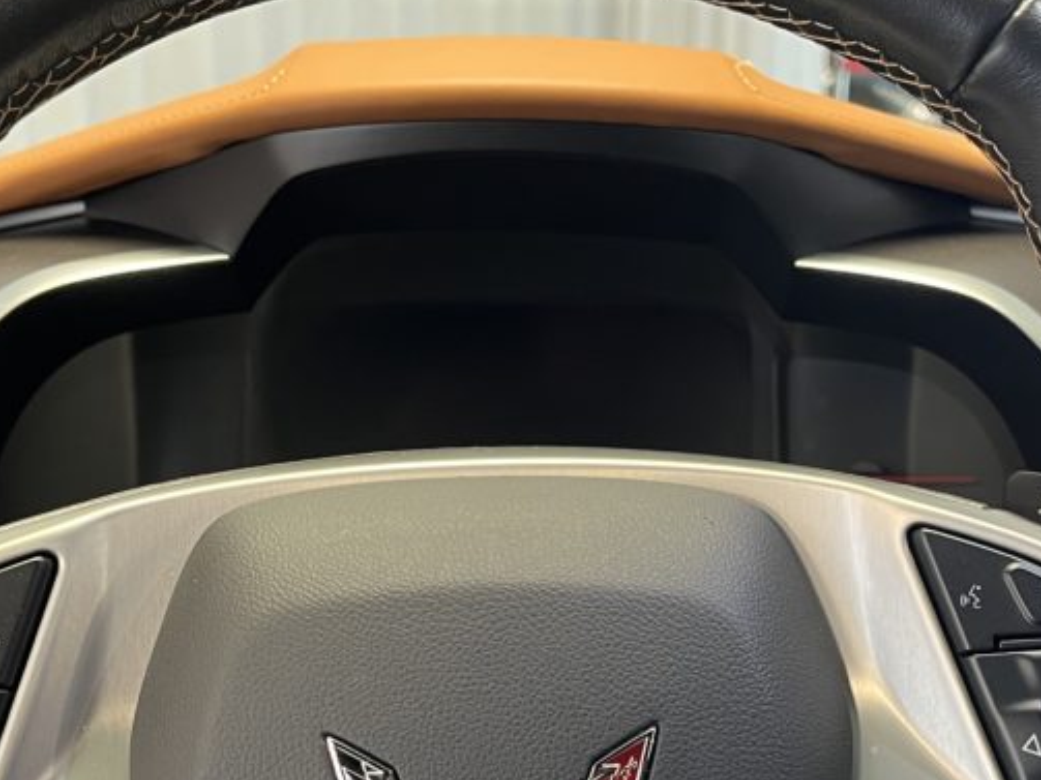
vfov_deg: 23.1
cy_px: 685
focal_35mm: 62
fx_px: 1864
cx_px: 604
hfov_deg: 31.1
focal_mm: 5.1
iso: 250
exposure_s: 1/50
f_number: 1.6
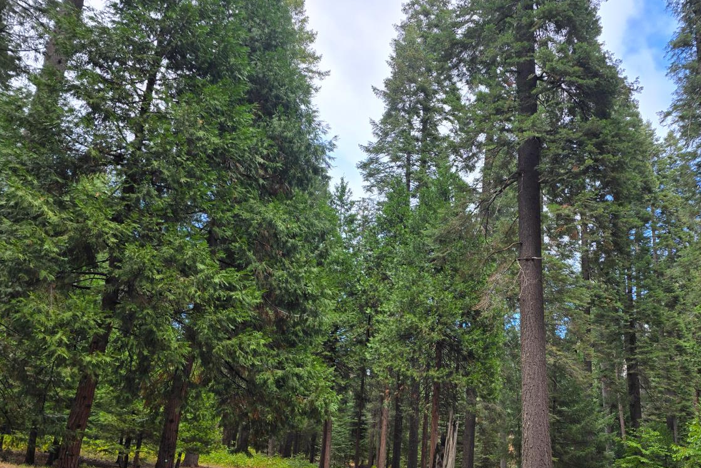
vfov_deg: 40.5
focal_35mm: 32
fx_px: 623
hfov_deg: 57.5
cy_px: 322
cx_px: 465
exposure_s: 1/180
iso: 20
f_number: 1.7
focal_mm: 6.3
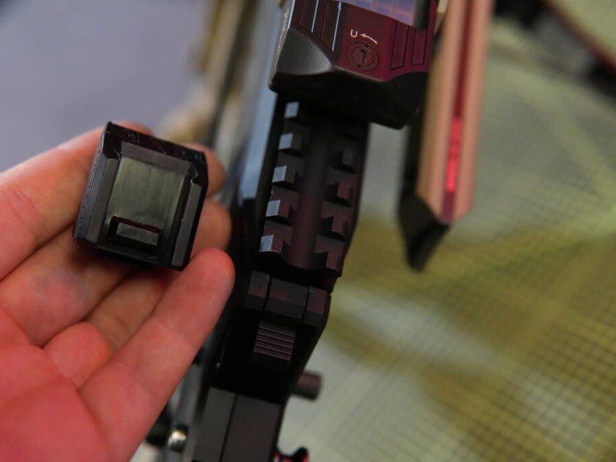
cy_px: 231
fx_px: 872
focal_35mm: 49
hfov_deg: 38.8
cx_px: 269
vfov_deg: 29.7
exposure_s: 1/160
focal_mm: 30
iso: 4000
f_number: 2
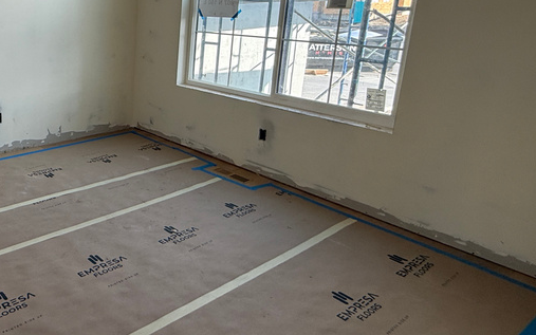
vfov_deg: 41.0
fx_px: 438
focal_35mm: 30
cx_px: 39
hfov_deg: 53.7
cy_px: 98
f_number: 2.2
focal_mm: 2.22
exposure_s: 1/115
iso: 64
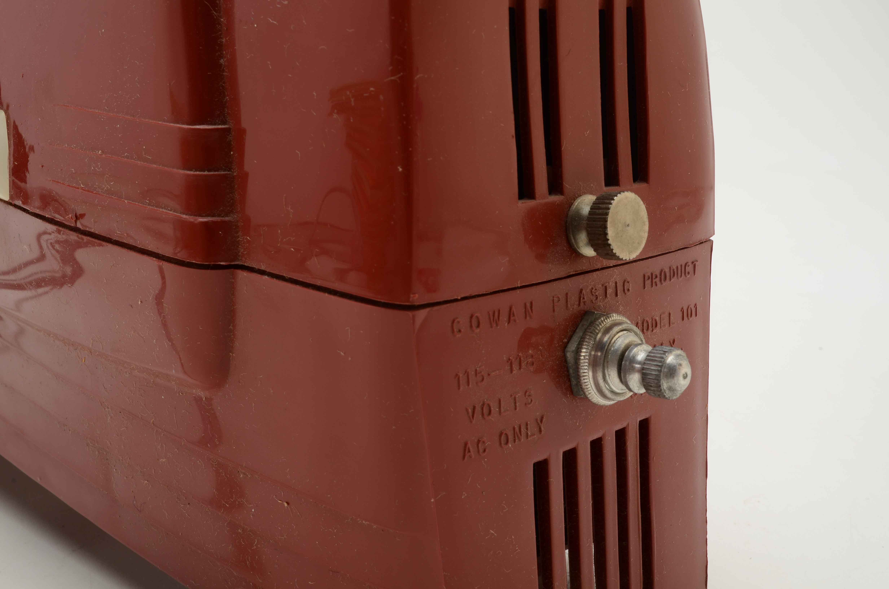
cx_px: 444
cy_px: 294
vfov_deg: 29.7
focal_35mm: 45
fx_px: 1109
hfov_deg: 43.7
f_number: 25
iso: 100
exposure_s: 1/160
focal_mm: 30
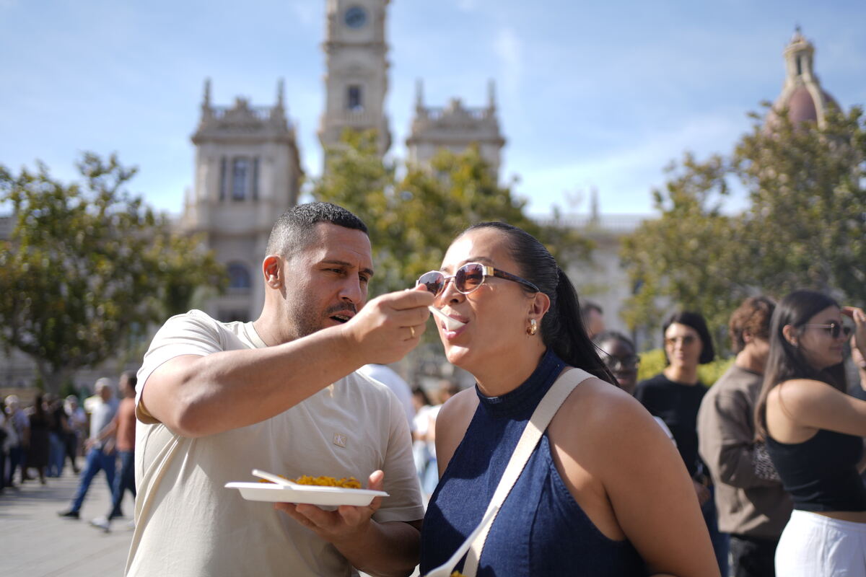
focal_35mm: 35
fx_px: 842
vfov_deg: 37.9
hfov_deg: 54.4
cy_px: 288
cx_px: 433
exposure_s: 1/2000
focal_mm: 35
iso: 80
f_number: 1.8
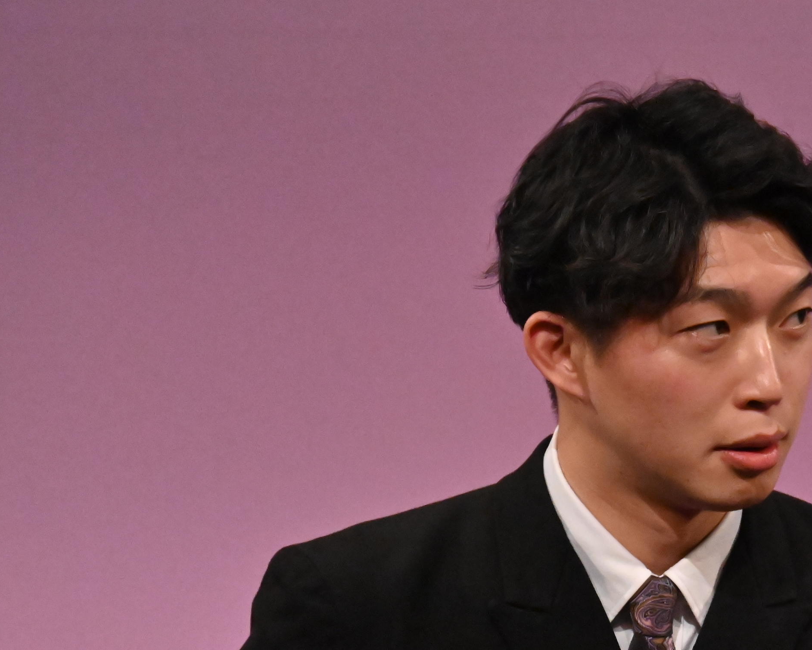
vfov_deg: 1.7
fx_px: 22230
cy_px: 796
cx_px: 1310
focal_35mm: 925
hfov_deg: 2.1
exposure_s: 1/400
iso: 5000
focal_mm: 300
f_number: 7.1
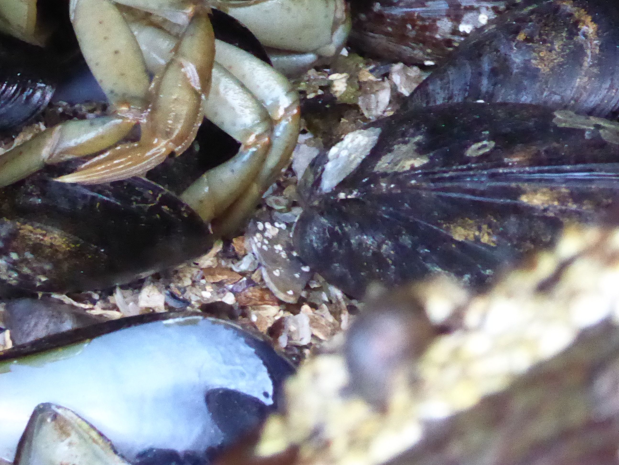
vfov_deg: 3.3
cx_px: 187
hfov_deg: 4.4
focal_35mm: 450
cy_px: 79
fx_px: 8047
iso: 2500
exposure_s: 1/80
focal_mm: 38.4
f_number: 5.6
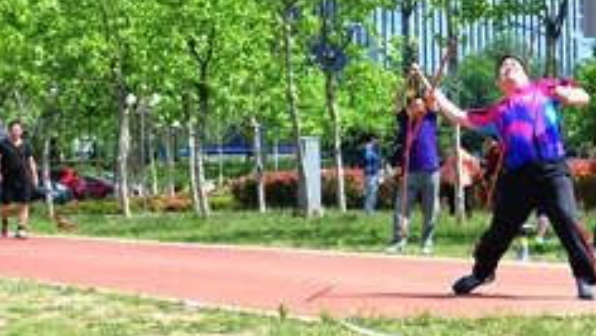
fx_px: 2150
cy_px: 249
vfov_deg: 8.9
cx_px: 482
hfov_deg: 15.7
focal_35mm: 136
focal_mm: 32
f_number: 5.6
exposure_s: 1/2500
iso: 1000
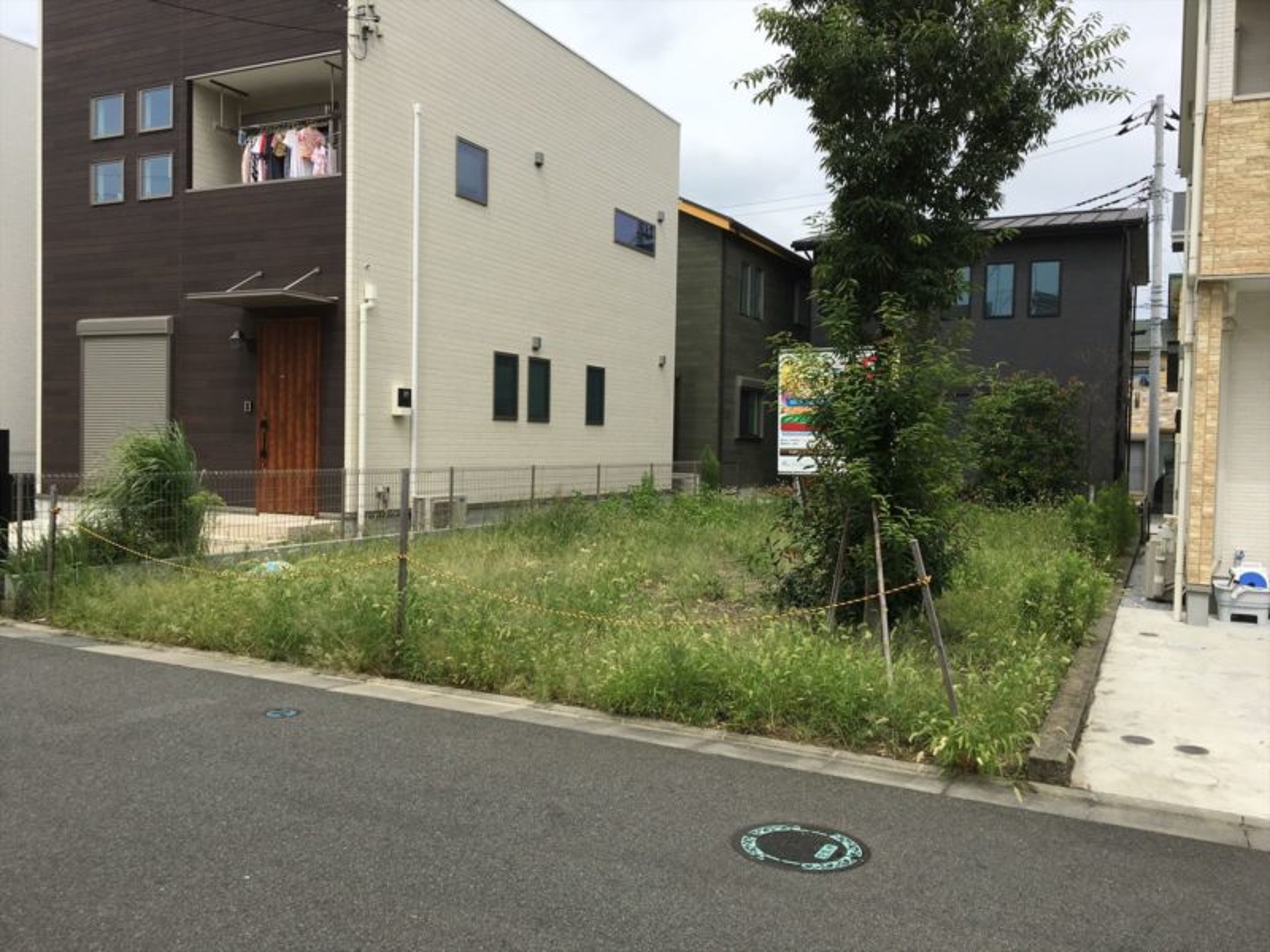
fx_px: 1064
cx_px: 635
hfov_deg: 61.7
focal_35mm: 29
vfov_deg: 48.2
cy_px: 476
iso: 25
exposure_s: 1/1972
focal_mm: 4.15
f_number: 2.2
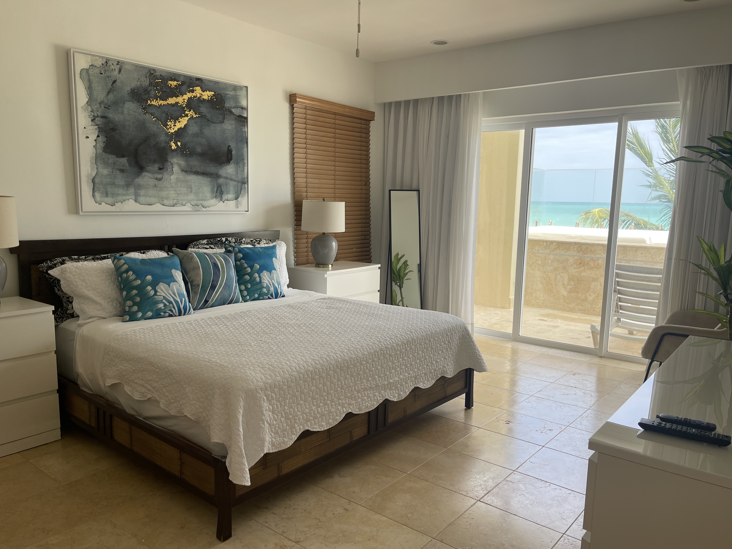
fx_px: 571
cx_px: 353
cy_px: 284
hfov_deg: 65.3
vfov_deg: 51.3
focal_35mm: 27
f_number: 1.6
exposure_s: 1/433
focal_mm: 5.1
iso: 32
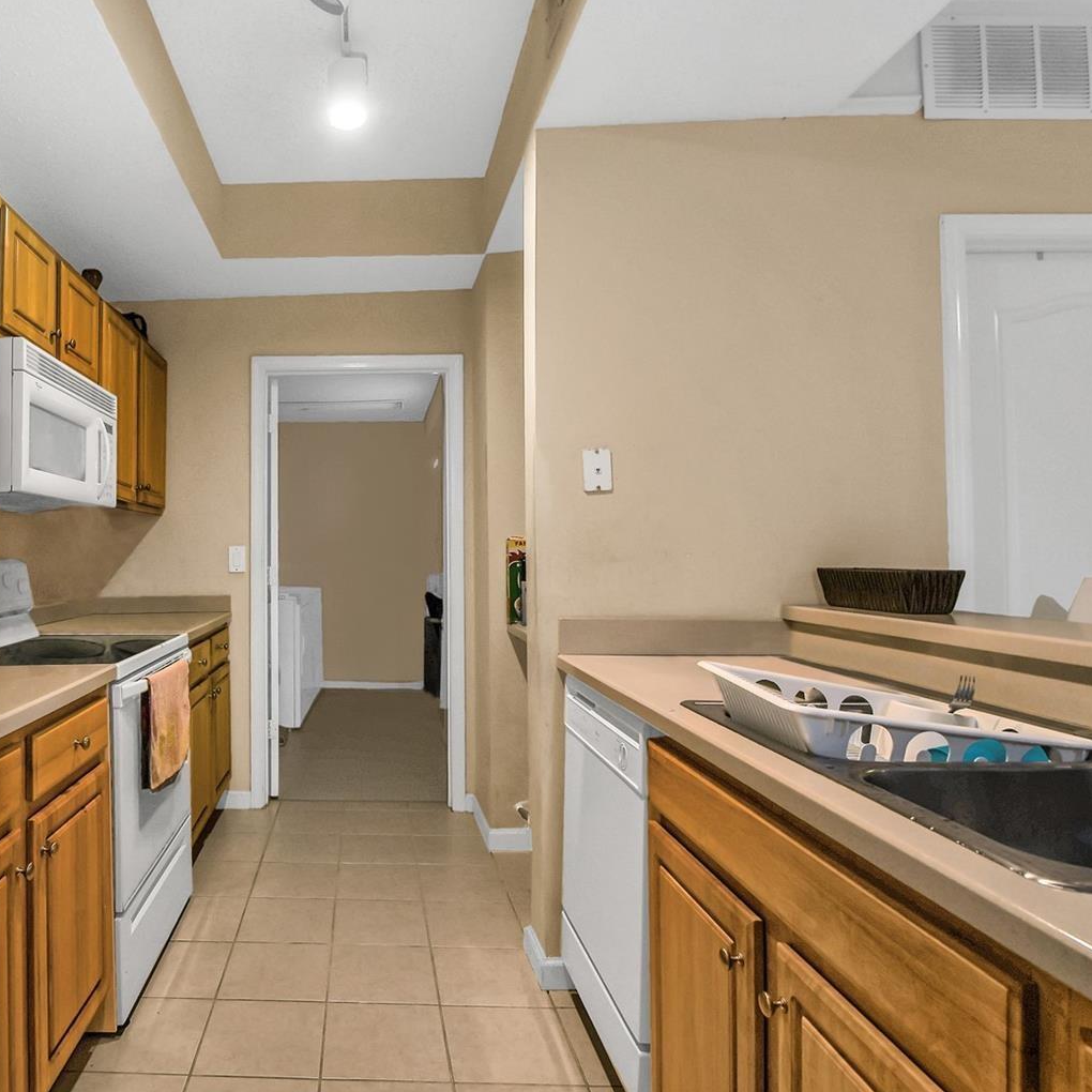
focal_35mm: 20
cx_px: 361
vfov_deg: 74.8
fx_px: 714
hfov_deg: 72.5
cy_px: 533
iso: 100
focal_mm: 10
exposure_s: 1/6
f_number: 7.1
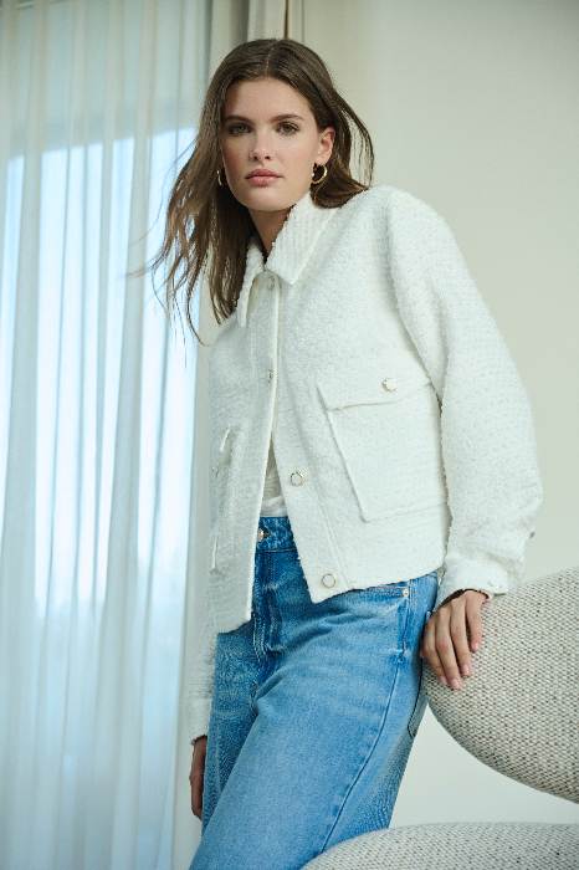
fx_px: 1449
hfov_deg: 22.6
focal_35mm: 60
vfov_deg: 33.4
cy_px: 435
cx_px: 290
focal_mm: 60
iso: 320
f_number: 4
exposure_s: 1/160
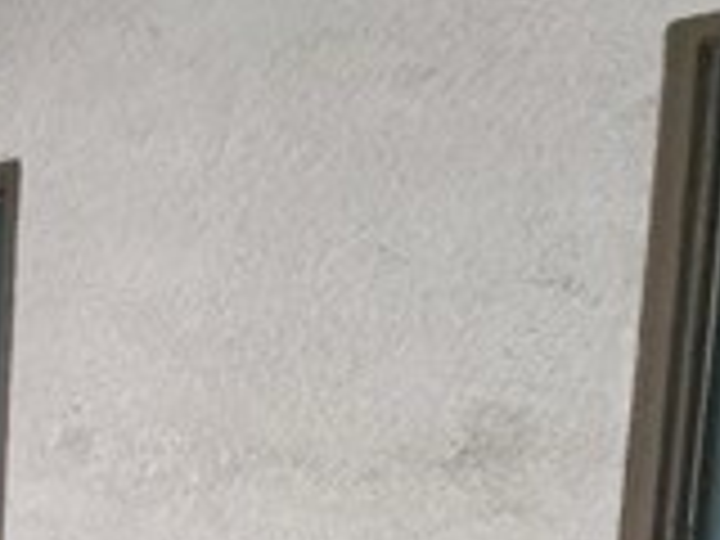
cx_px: -490
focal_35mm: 56
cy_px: 531
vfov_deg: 25.0
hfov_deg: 23.3
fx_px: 1165
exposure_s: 1/60
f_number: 2.2
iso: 1000
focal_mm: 2.22
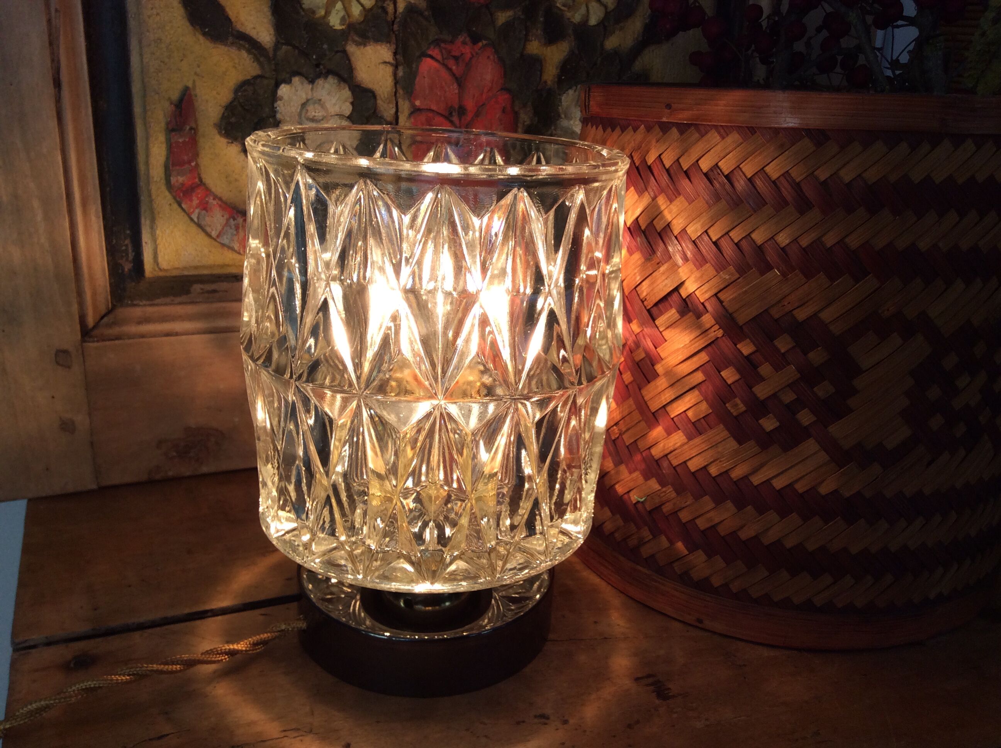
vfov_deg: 44.1
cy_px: 374
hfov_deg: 56.9
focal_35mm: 32
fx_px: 924
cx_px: 500
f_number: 2.4
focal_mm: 3.3
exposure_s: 1/261
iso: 32
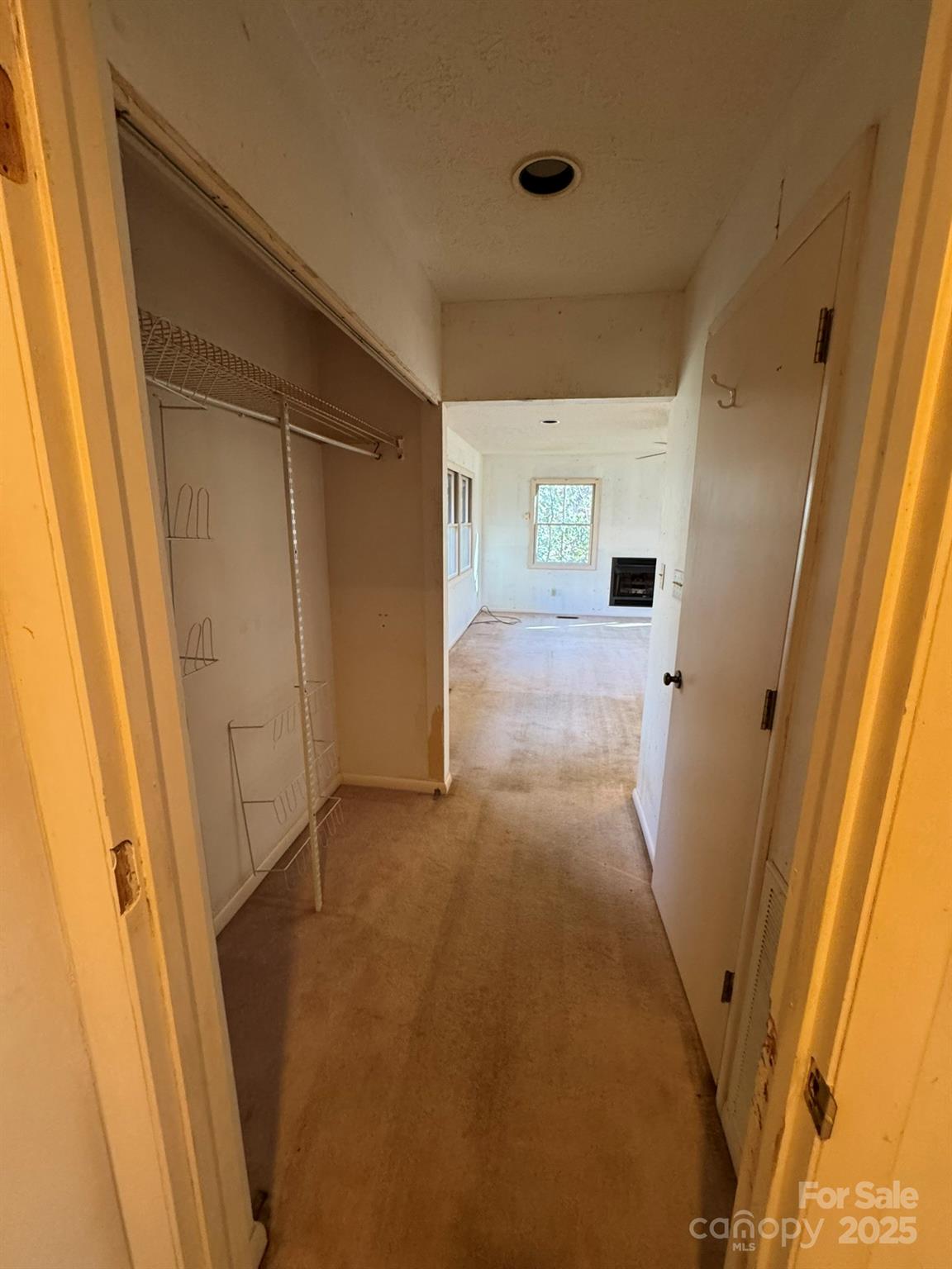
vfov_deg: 102.1
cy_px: 634
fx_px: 513
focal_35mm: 14
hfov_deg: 85.7
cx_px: 476
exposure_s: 1/60
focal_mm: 2.22
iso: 320
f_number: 2.2
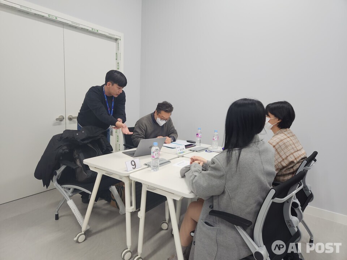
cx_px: 174
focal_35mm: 23
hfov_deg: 73.9
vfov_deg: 58.9
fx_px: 231
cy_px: 130
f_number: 1.8
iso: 160
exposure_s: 1/120
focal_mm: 5.4
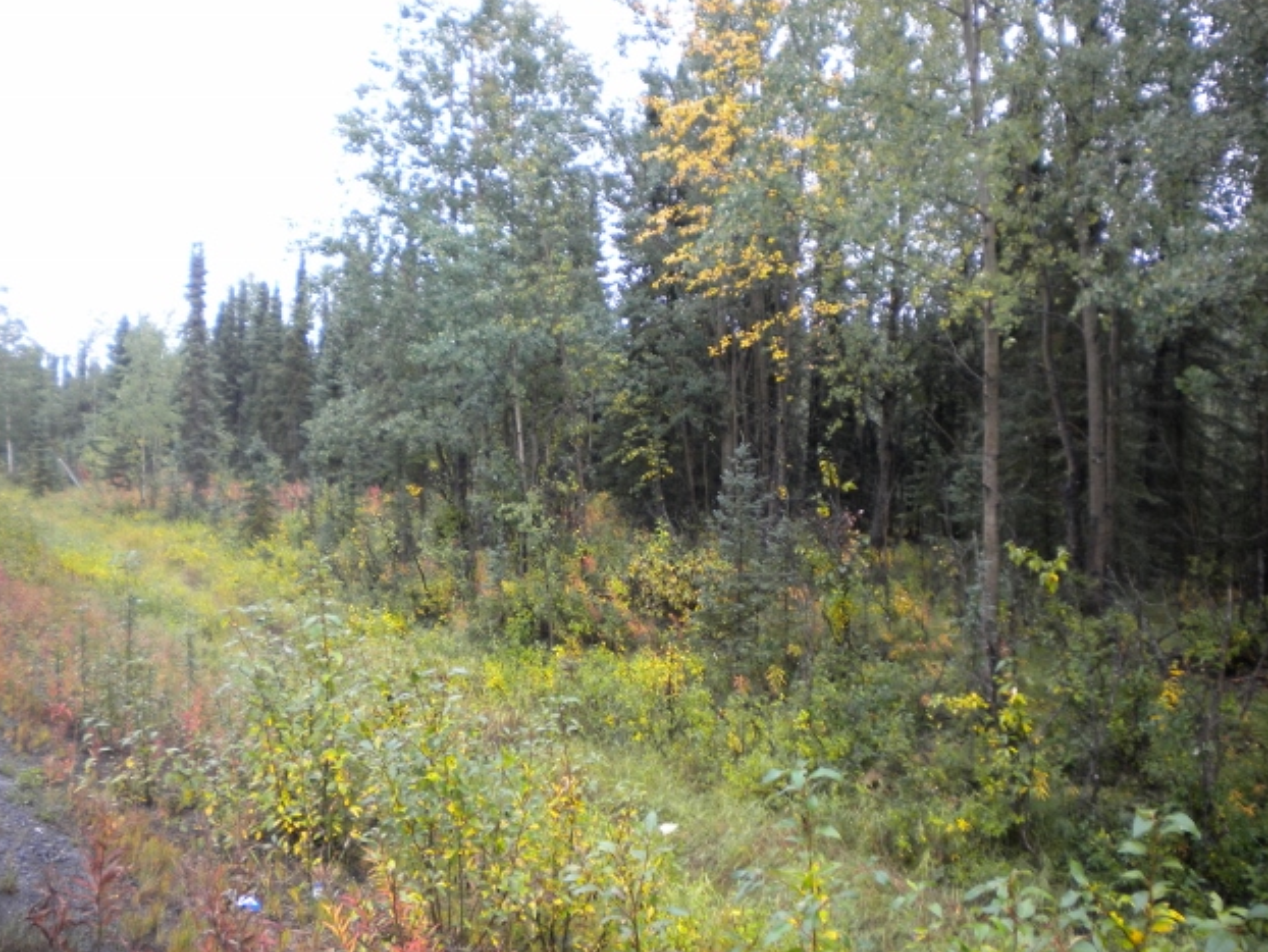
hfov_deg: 51.3
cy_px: 471
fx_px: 1319
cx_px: 642
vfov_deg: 39.7
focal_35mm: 36
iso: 104
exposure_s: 1/60.7
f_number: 3.1
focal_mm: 6.3
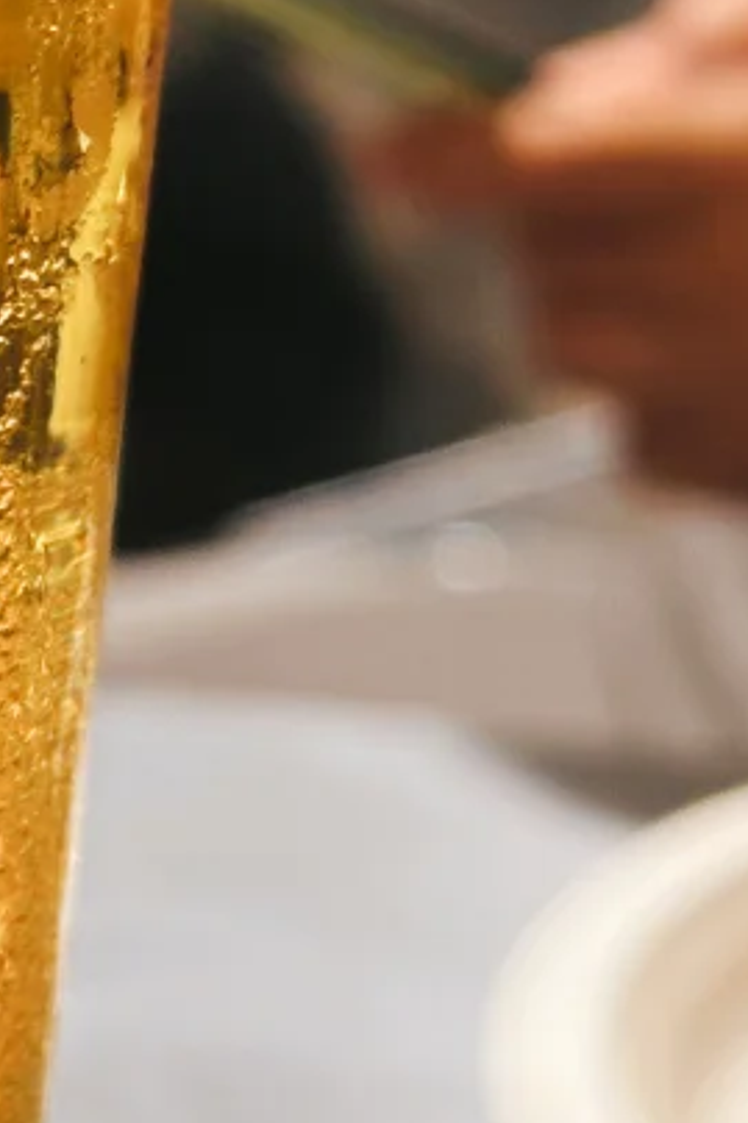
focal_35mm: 178
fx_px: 5552
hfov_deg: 7.6
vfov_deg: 11.4
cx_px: -403
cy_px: -47
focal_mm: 6.86
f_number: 1.78
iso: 100
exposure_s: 1/50
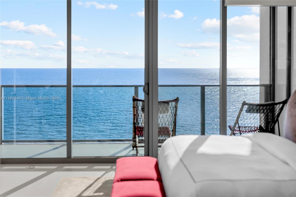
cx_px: 148
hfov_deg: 39.6
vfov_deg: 27.0
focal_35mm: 50
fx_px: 411
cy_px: 98
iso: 64
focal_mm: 50
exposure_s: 1/500
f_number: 3.2
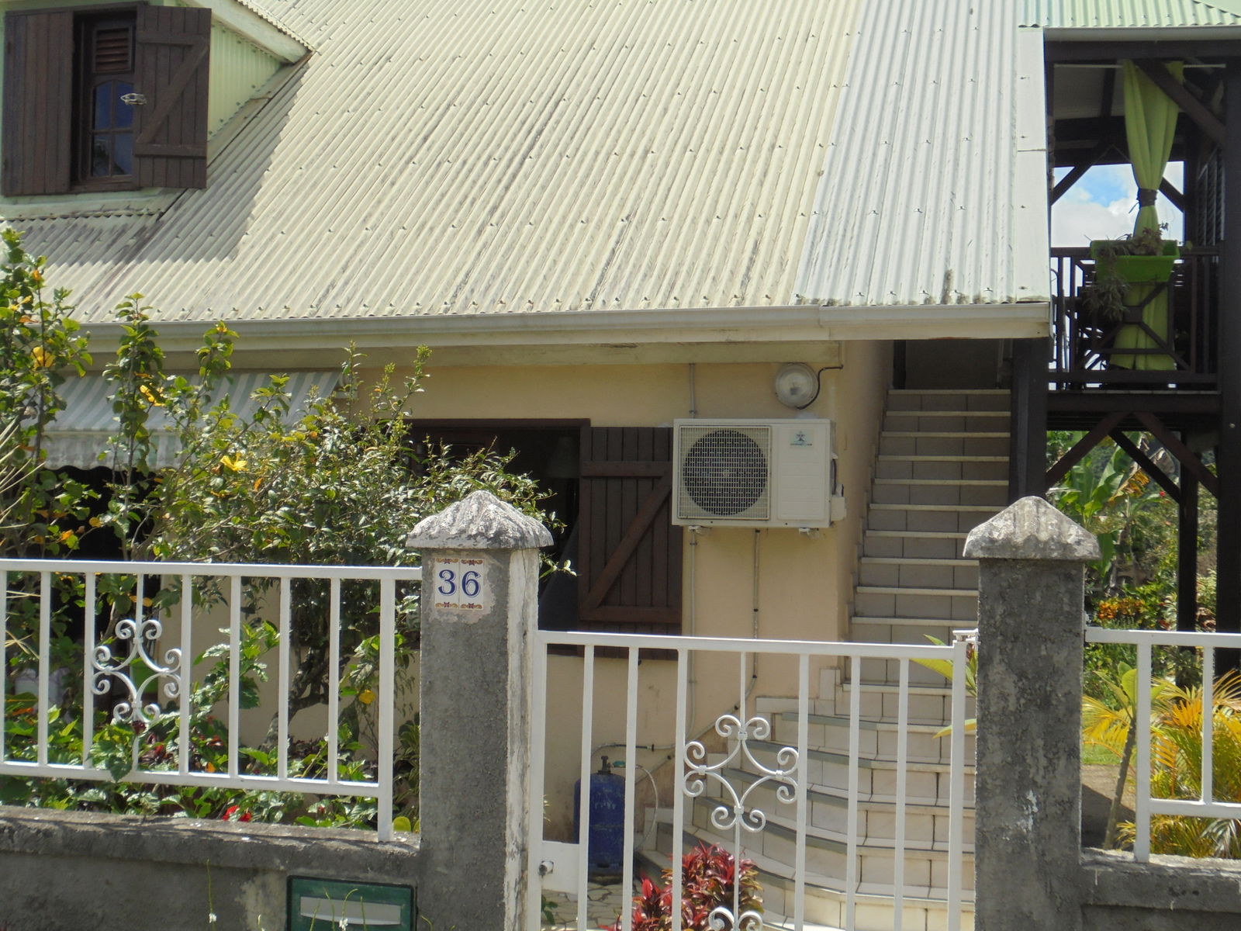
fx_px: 1542
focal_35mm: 43
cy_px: 466
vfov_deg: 33.6
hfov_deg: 43.9
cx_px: 620
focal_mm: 7.8
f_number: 4.5
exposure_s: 1/1000
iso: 100
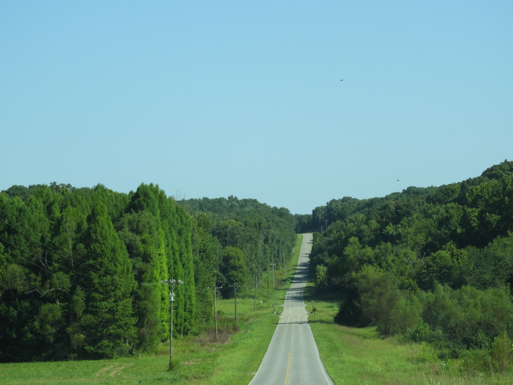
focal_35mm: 125
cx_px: 256
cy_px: 192
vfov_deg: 11.9
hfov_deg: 15.8
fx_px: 1852
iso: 100
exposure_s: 1/400
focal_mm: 22.4
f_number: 5
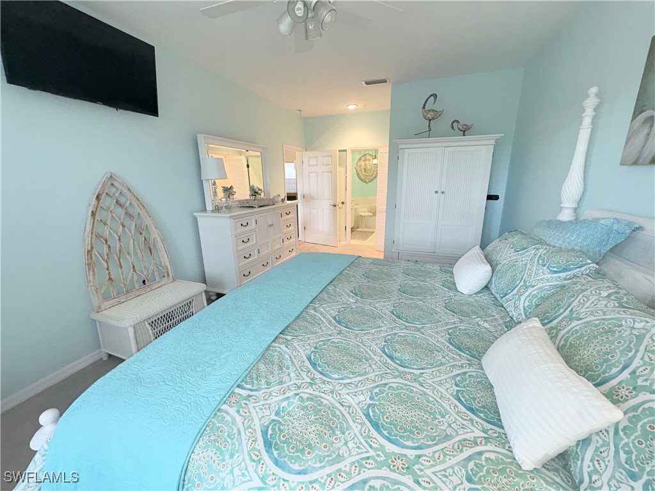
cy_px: 246
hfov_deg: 102.1
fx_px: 265
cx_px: 328
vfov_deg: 85.7
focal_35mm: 14
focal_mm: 2.22
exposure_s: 1/60
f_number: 2.2
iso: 80
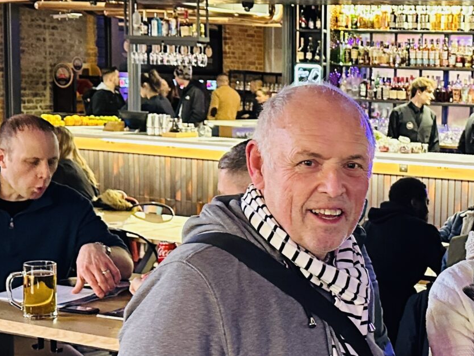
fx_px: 1014
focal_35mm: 74
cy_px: 217
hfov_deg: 25.1
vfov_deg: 19.9
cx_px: 474
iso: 640
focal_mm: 6.86
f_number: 1.78
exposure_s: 1/31
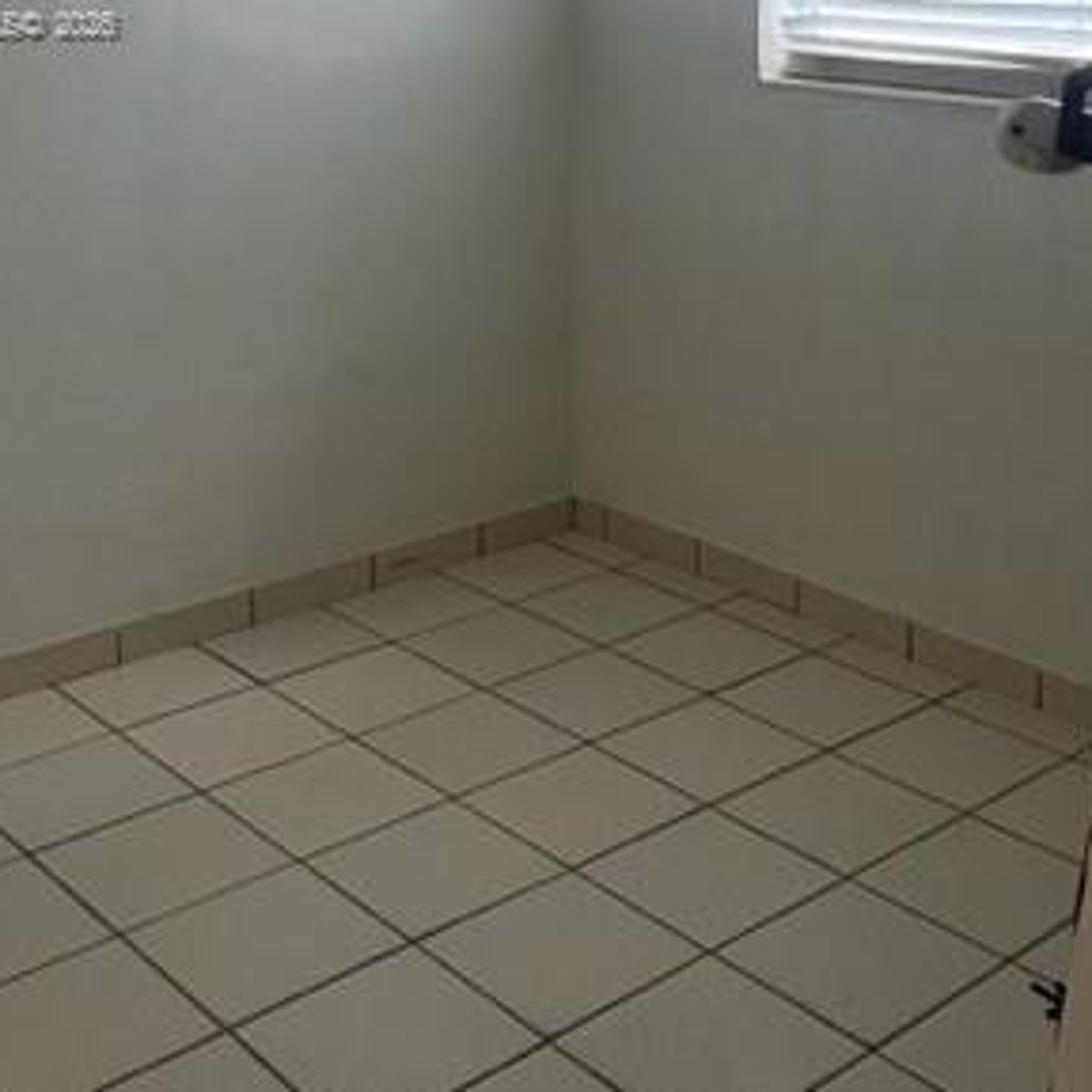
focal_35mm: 51
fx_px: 1820
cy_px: 27
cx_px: 648
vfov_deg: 31.2
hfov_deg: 33.3
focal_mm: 5.7
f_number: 1.5
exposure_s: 1/63
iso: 125
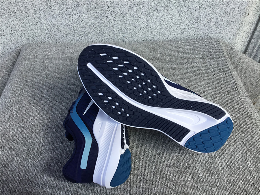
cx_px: 130
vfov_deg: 45.4
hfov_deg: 58.4
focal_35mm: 31
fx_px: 233
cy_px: 98
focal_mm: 3.3
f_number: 2.4
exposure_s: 1/303
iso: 25
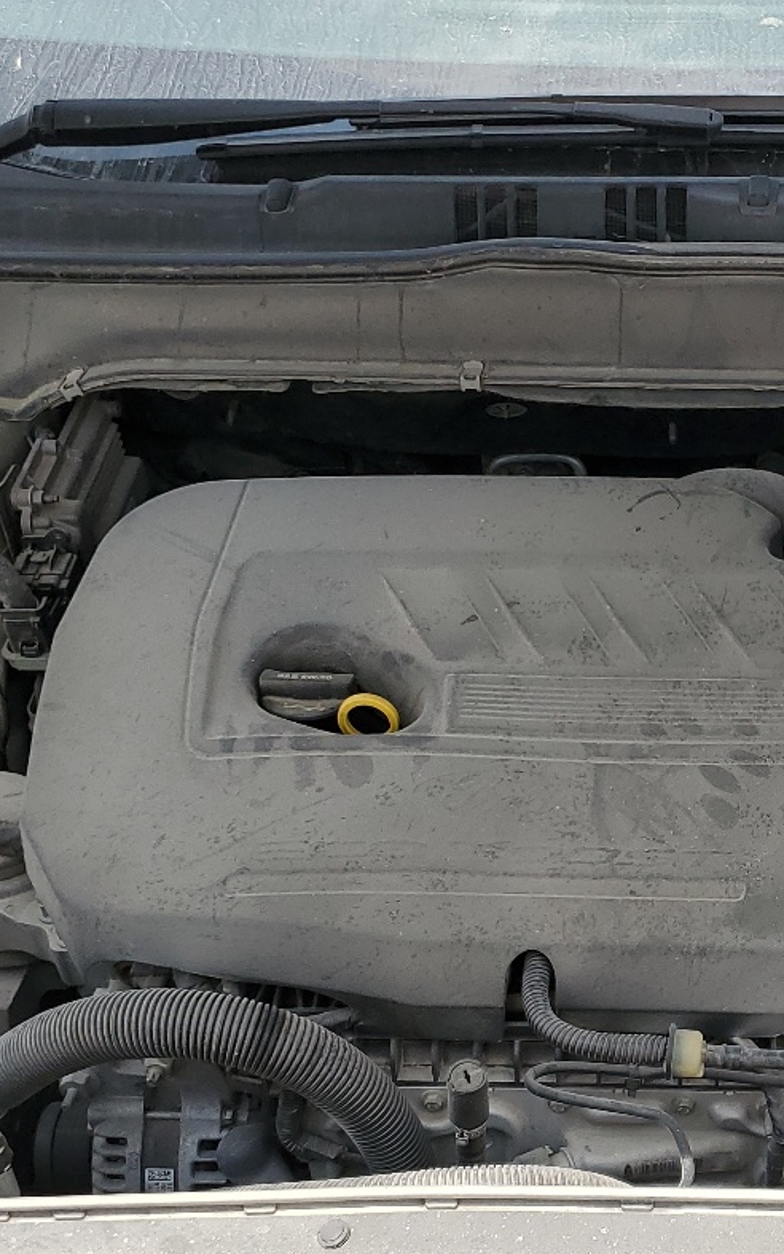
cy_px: 859
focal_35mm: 56
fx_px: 1914
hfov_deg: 22.2
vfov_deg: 35.8
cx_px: 798
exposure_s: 1/2500
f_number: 1.5
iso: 50
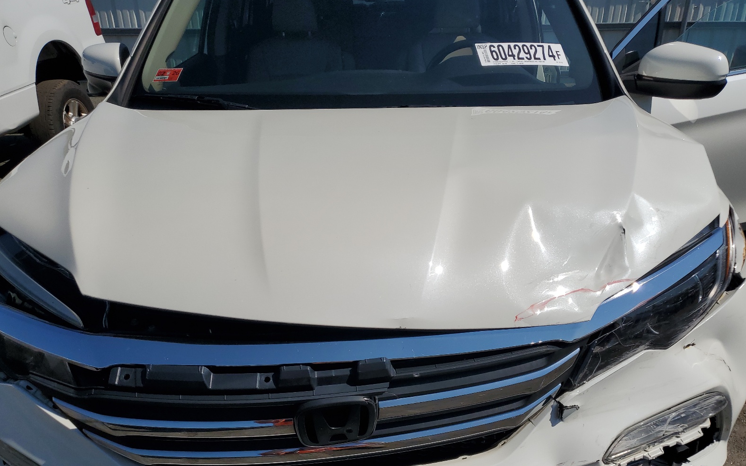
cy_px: 278
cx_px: 371
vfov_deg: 44.3
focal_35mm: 28
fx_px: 569
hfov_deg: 66.5
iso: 50
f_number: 1.5
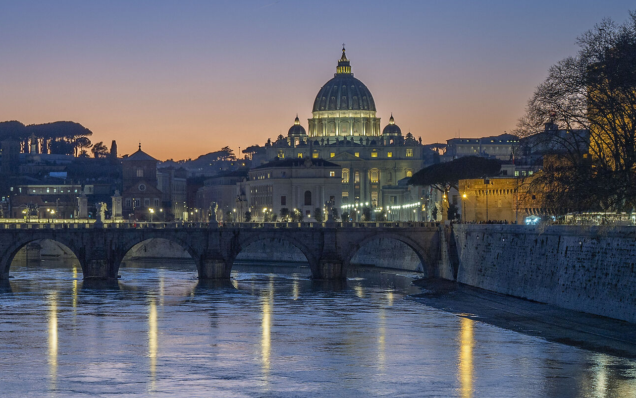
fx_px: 1716
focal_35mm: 99
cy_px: 221
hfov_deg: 20.6
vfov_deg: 13.2
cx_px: 90
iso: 100
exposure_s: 30
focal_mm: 52
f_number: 22
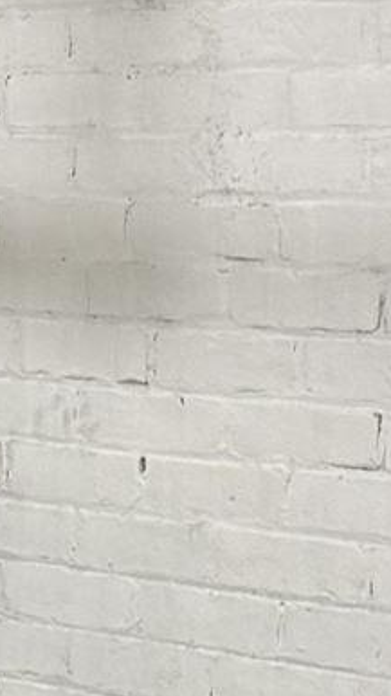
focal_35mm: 208
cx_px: -742
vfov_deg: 10.4
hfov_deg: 5.5
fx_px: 3835
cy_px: 471
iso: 125
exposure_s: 1/60
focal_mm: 6.76
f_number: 1.78
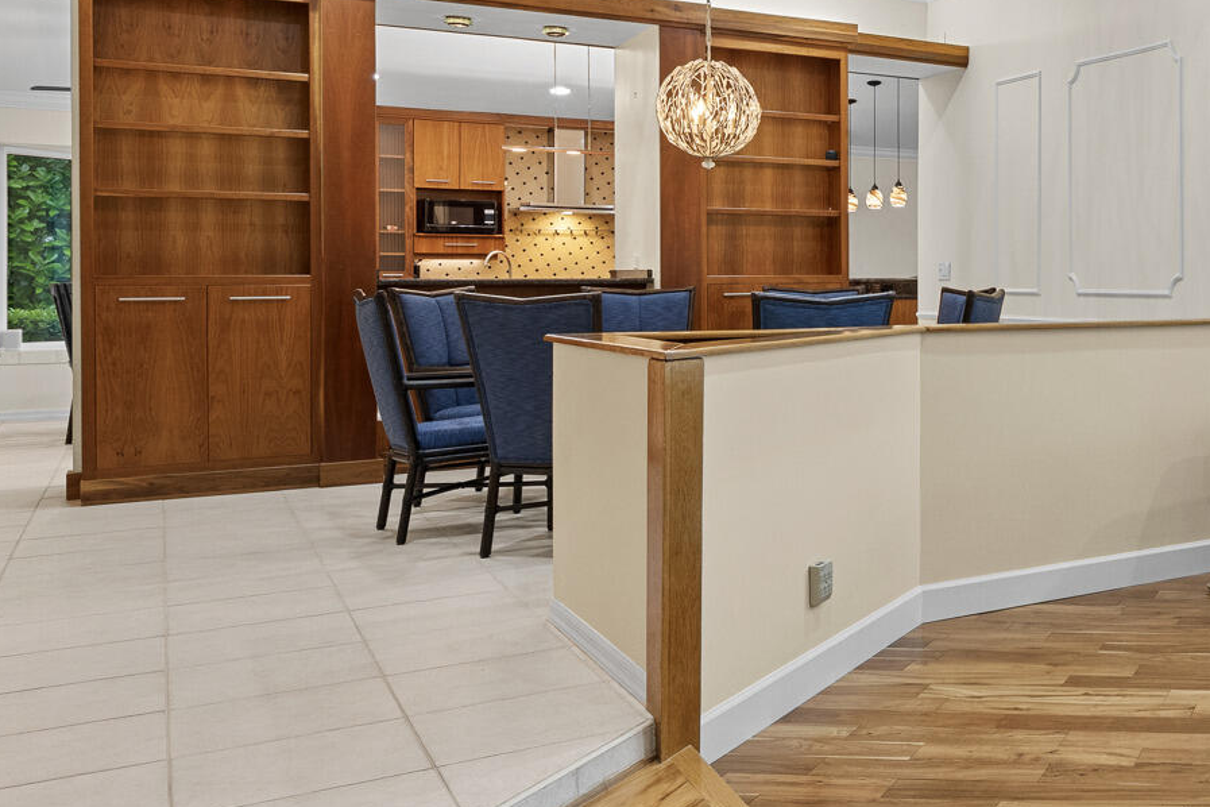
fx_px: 1311
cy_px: 296
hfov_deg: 40.8
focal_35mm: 39
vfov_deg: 34.0
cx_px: 1303
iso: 500
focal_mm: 14
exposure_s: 1/4
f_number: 8
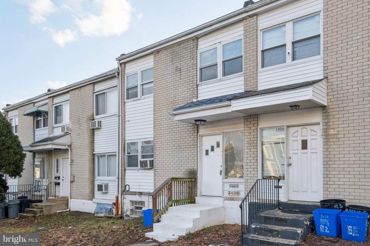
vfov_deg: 45.0
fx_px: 298
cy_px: 123
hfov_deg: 63.7
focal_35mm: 29
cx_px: 185
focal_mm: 19.1
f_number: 8
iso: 250
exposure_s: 1/110
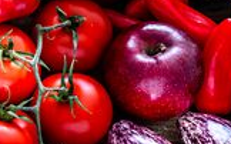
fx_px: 1076
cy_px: -3
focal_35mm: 171
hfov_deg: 11.4
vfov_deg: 7.6
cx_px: -178
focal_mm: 40
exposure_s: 1.6
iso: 200
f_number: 10
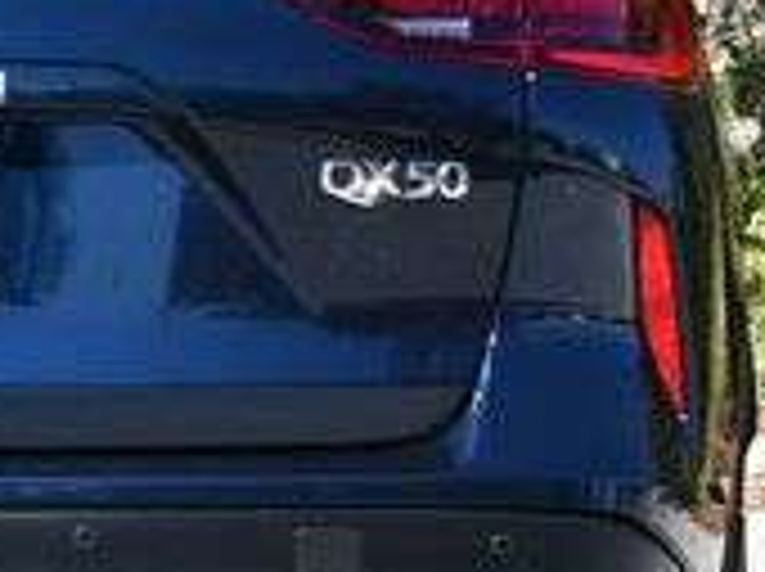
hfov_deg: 6.8
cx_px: -176
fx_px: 6400
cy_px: 198
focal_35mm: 290
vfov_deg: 5.1
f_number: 8
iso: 160
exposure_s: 1/250
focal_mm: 40
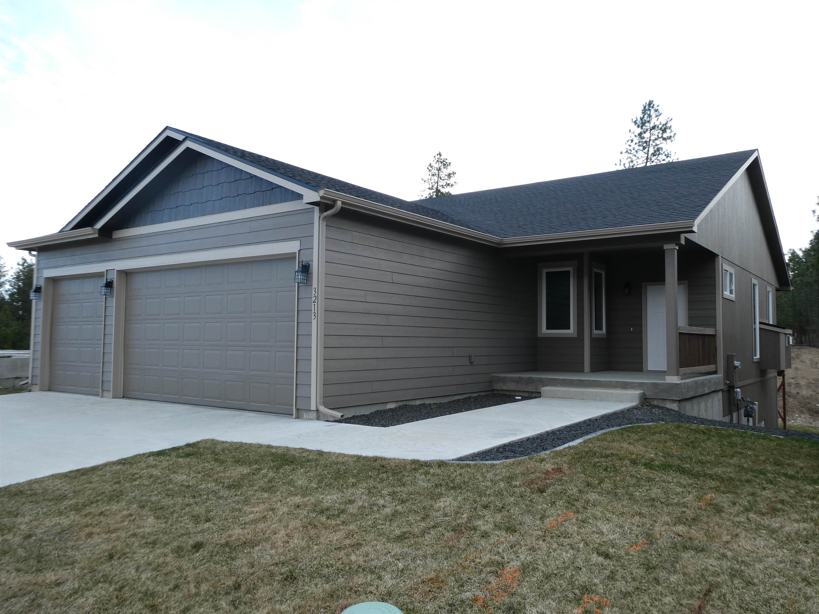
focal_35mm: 26
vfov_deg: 53.1
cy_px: 307
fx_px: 615
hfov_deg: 67.3
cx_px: 410
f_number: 3.4
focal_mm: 4.7
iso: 80
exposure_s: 1/200
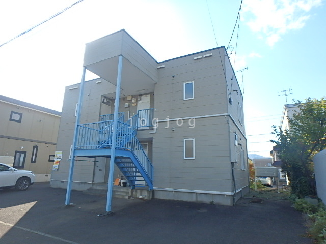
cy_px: 122
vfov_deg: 63.4
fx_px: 198
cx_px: 163
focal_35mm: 21
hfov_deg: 79.0
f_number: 3.5
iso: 125
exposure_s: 1/500
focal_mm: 3.7
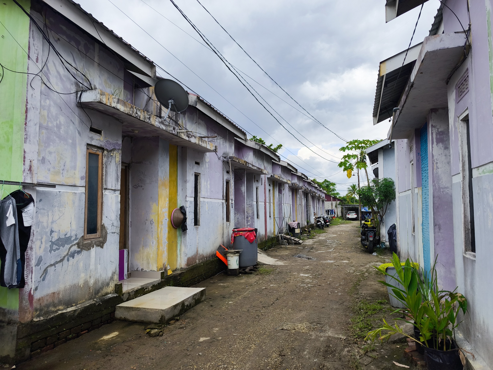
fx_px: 328
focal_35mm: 23
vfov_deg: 58.9
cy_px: 185
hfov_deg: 73.9
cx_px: 246
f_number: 1.6
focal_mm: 6.57
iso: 50
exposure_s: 1/2049
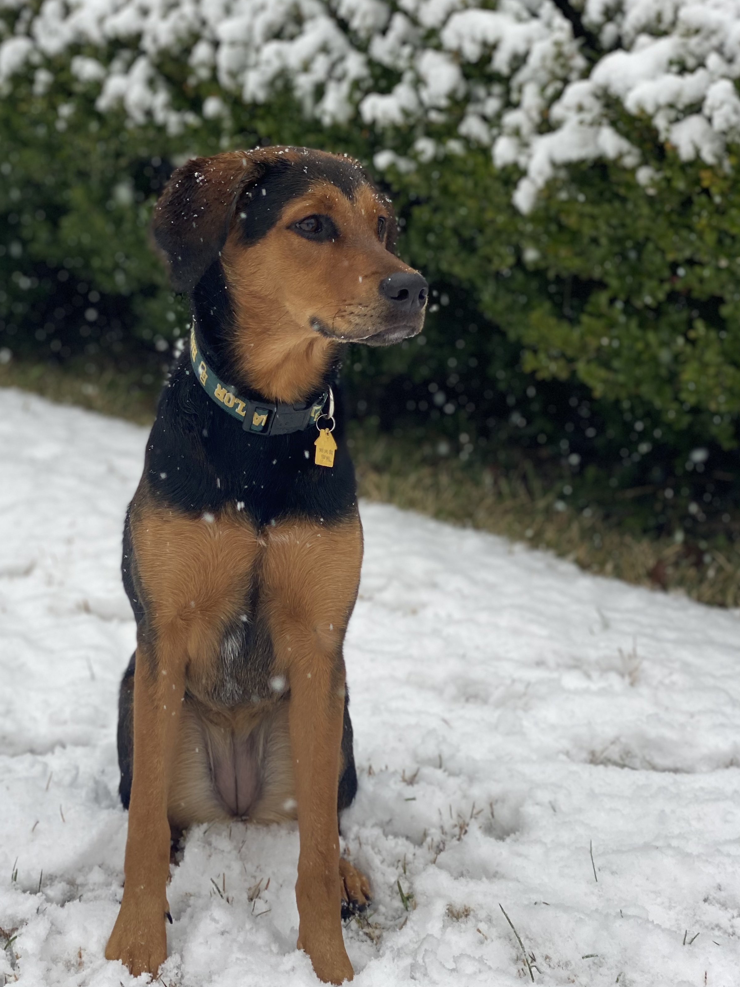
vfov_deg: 29.3
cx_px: 279
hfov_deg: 22.2
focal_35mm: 66
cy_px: 419
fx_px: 1881
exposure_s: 1/122
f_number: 2
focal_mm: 6
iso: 25
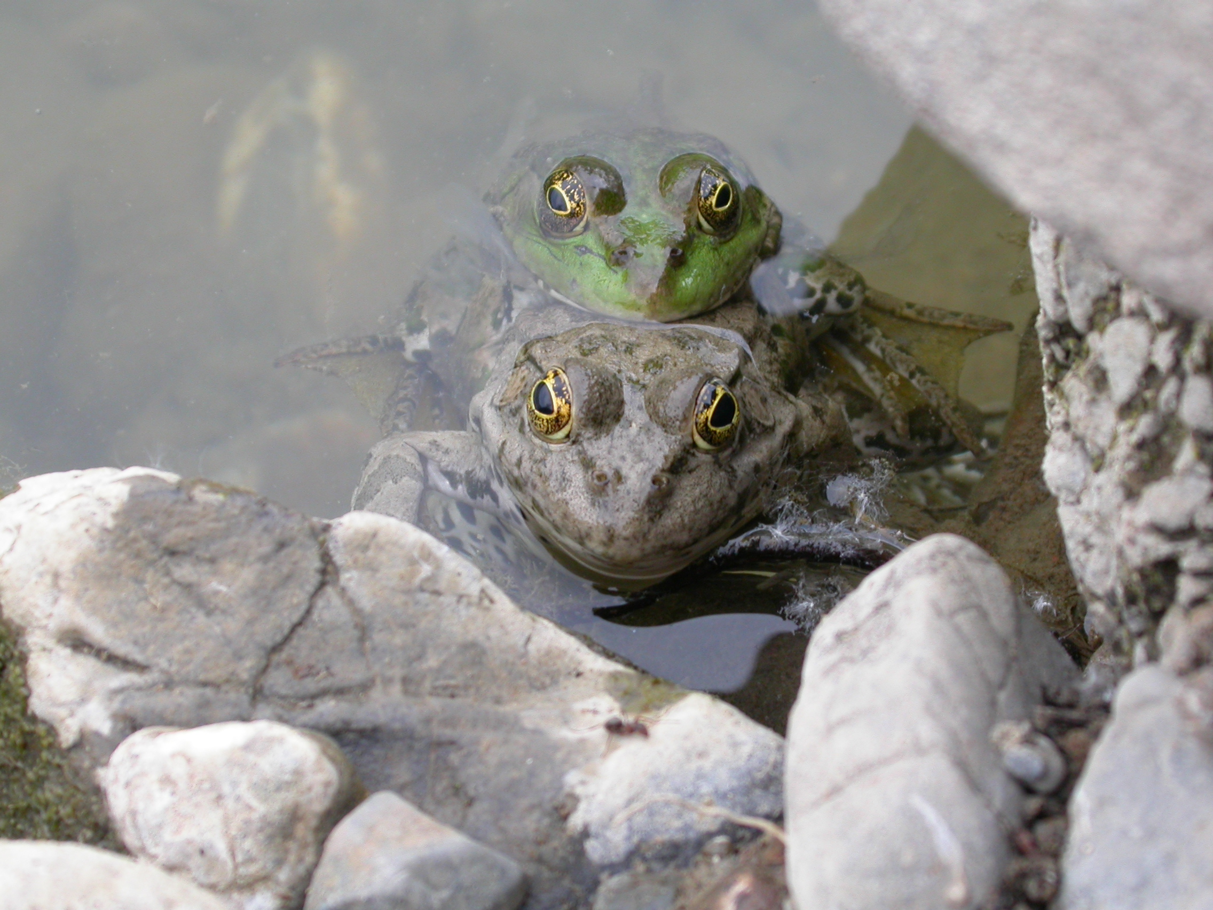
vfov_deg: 12.8
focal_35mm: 116
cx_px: 606
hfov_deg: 17.0
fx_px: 4065
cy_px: 455
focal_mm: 24
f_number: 4.9
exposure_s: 1/145
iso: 100
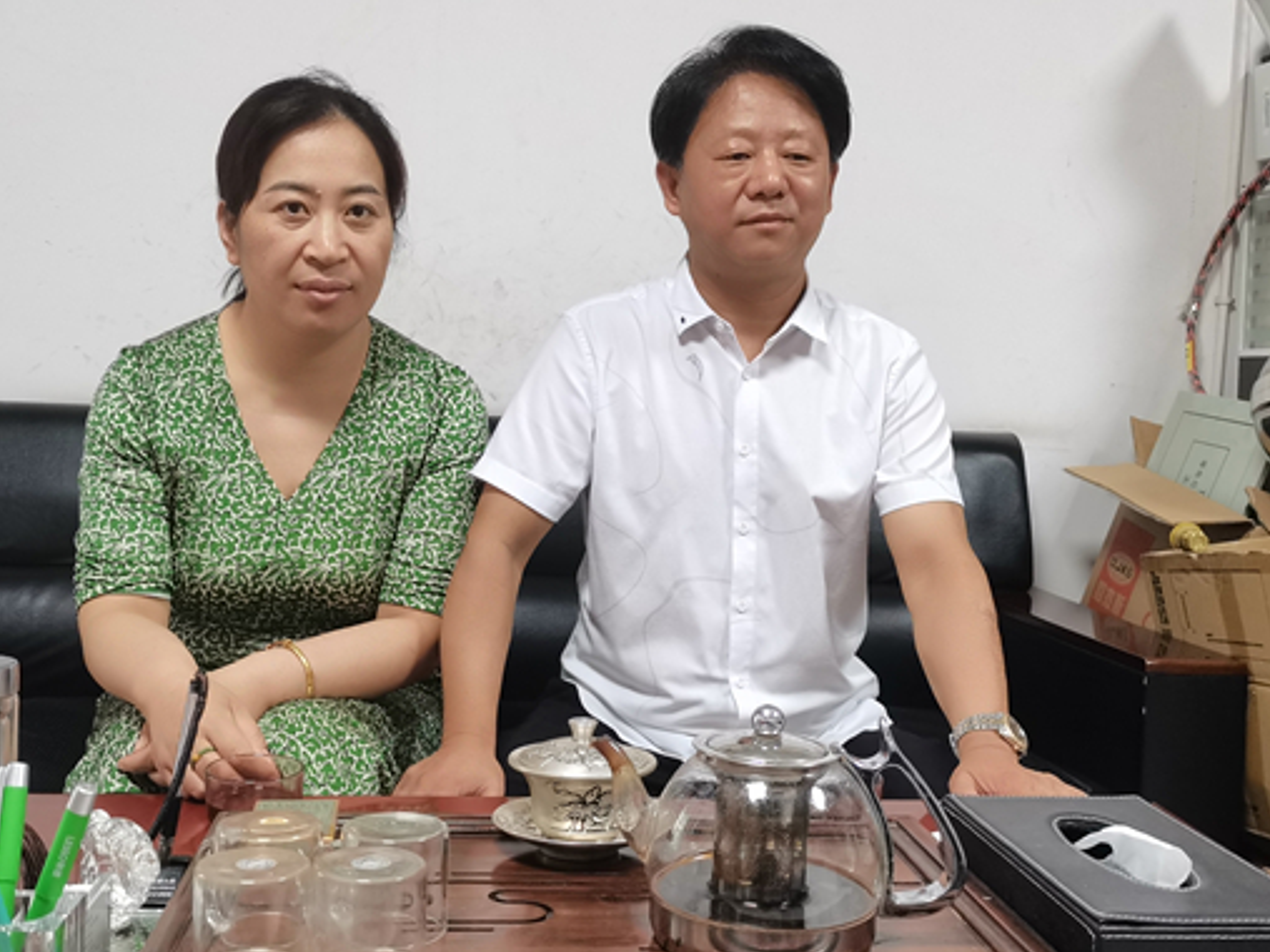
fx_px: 1504
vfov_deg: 35.1
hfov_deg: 45.7
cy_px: 494
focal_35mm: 41
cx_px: 581
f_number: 1.8
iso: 320
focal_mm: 5.58
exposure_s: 1/50
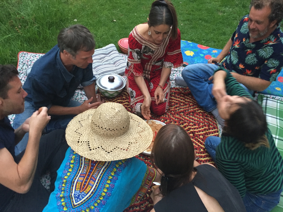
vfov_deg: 48.2
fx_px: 237
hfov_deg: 61.7
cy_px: 106
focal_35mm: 29
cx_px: 142
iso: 200
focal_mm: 4.15
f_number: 2.2
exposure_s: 1/33
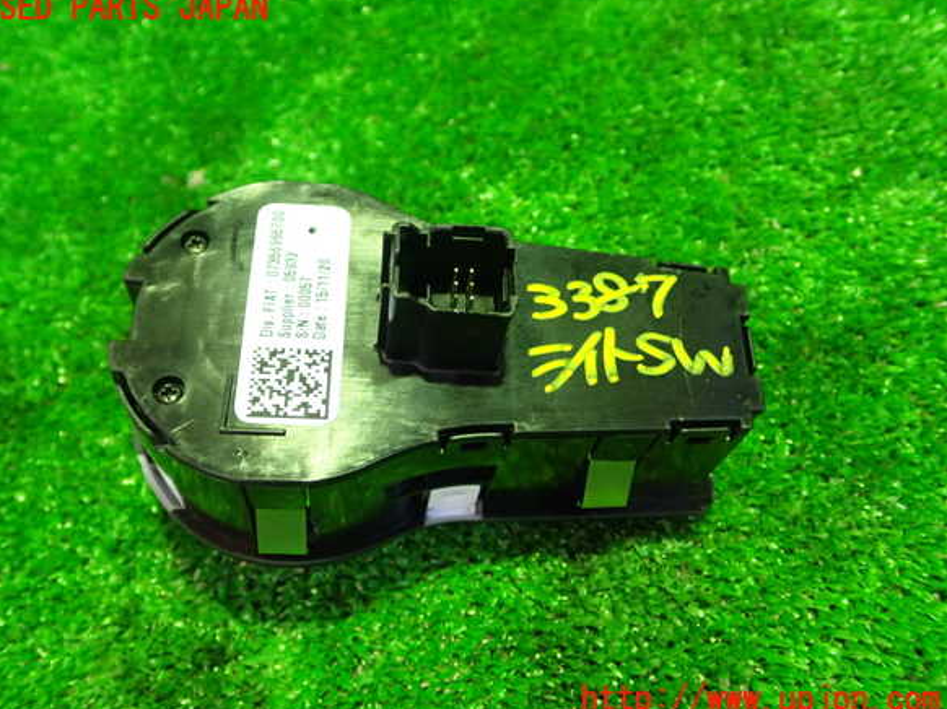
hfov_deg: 55.4
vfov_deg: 42.9
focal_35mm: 33
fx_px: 902
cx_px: 460
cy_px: 354
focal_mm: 5.79
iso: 800
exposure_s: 1/25
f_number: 2.4
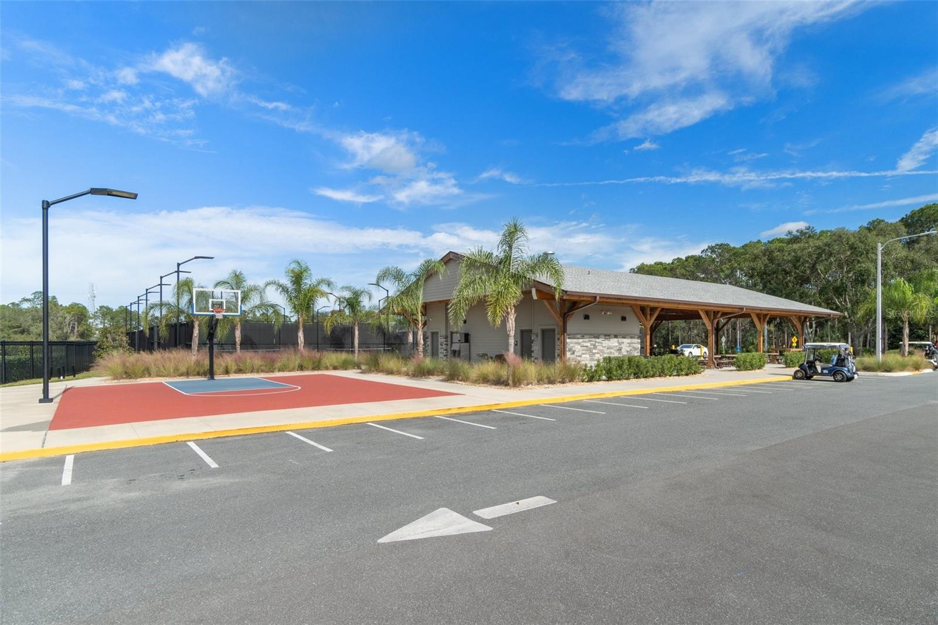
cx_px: 469
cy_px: 312
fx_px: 508
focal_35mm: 20
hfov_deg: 85.4
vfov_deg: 63.2
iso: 320
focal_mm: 13
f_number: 8
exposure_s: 1/320
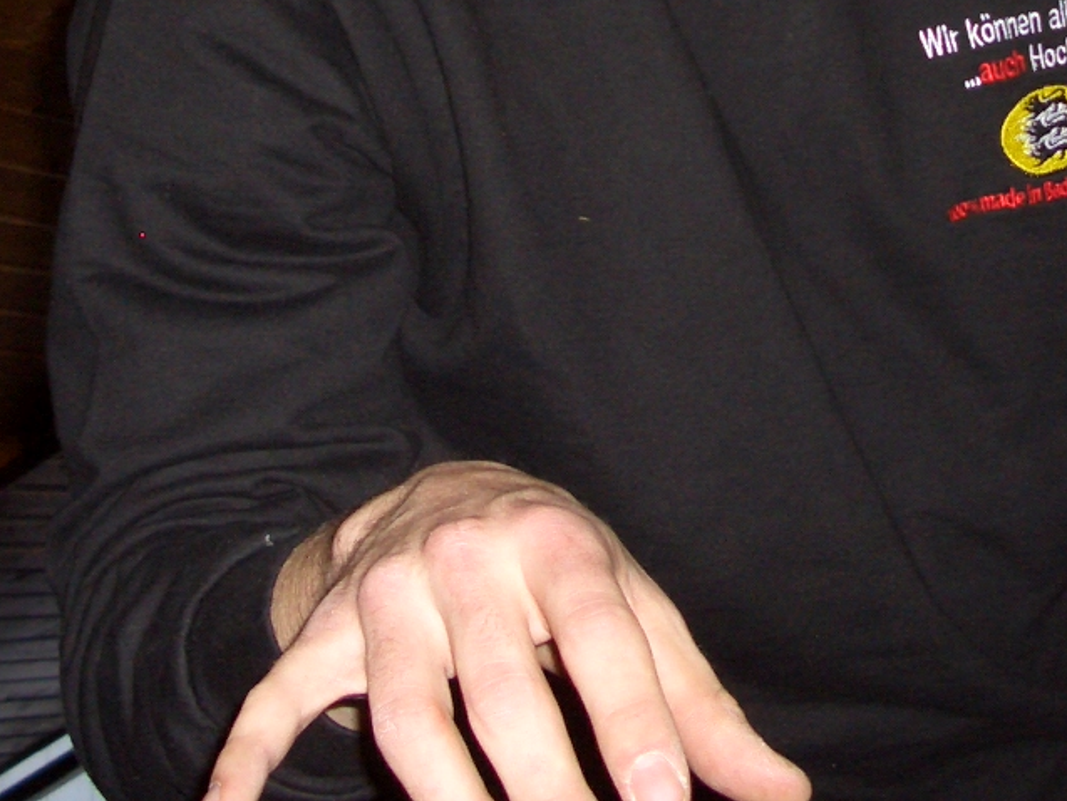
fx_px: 3175
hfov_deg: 19.0
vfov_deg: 14.0
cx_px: 692
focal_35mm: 103
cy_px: -127
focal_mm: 6.8
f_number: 2.8
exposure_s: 1/60
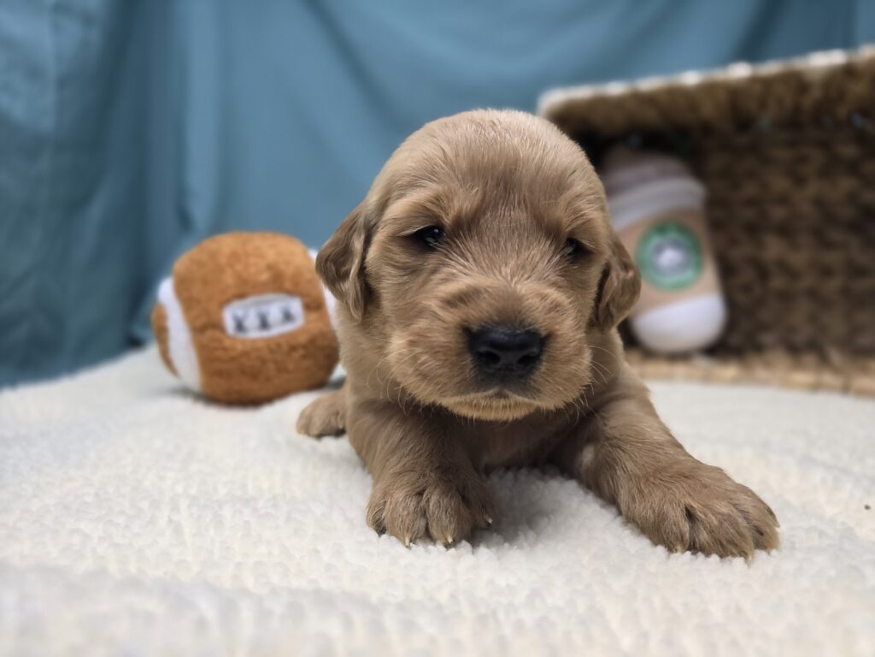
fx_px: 581
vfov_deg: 58.9
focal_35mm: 23
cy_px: 328
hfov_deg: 73.9
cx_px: 438
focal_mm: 6.3
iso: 200
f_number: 1.7
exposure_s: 1/359
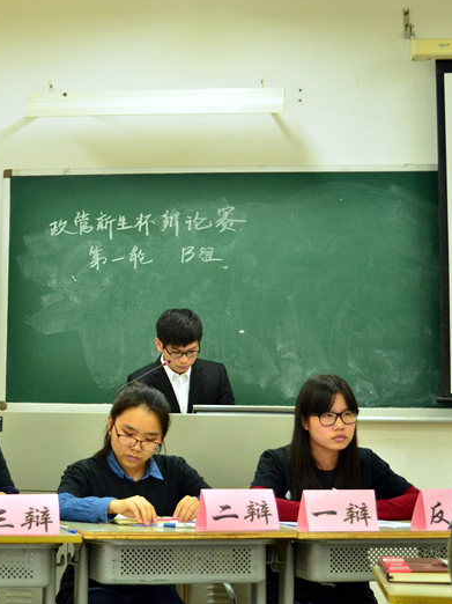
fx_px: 1307
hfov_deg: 19.4
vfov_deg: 26.0
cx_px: 77
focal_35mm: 75
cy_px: 301
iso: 1000
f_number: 4.5
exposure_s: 1/40
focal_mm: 34
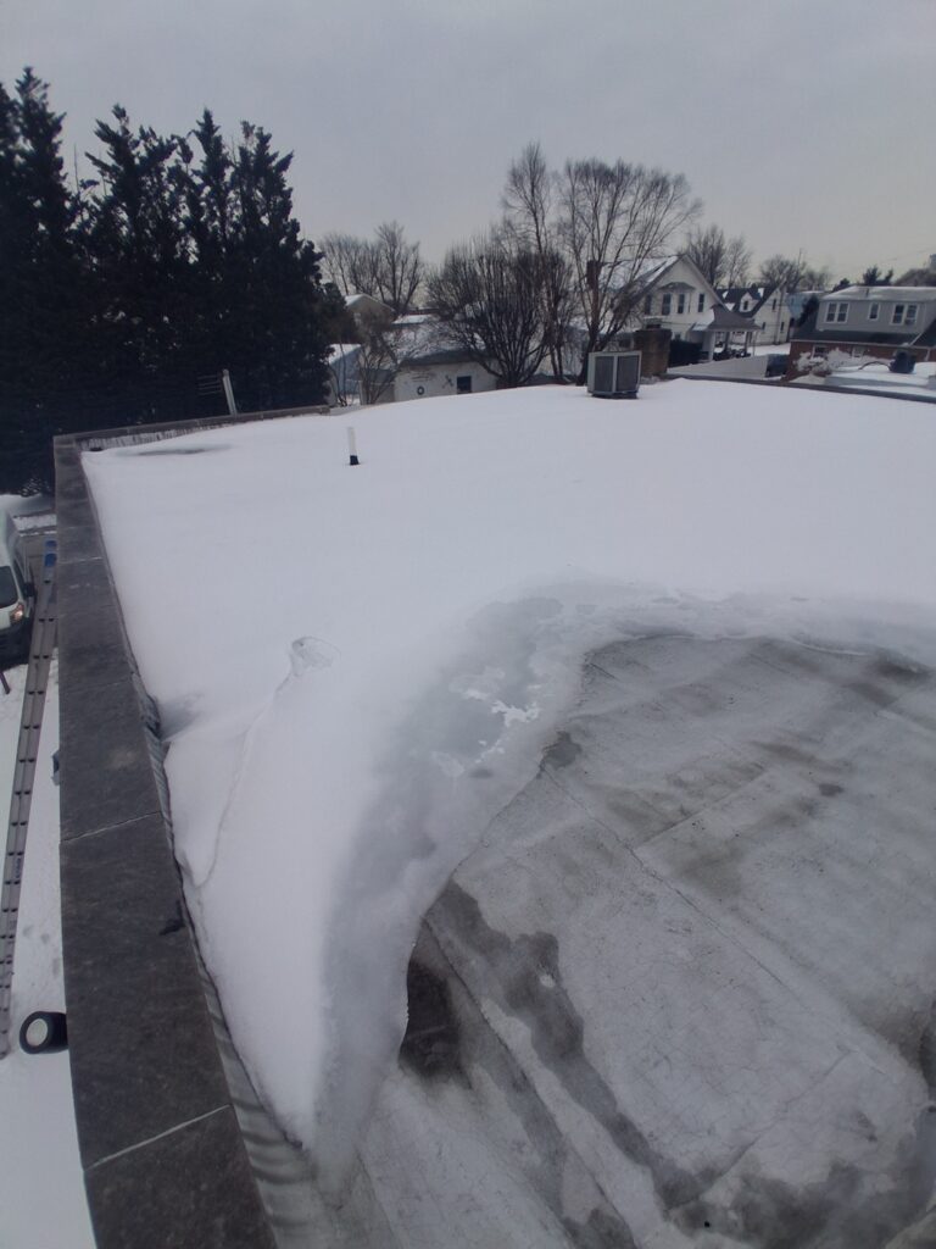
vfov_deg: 91.0
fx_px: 613
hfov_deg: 74.7
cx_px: 468
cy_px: 624
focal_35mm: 17
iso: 50
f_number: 2.2
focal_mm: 1.4
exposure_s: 1/861
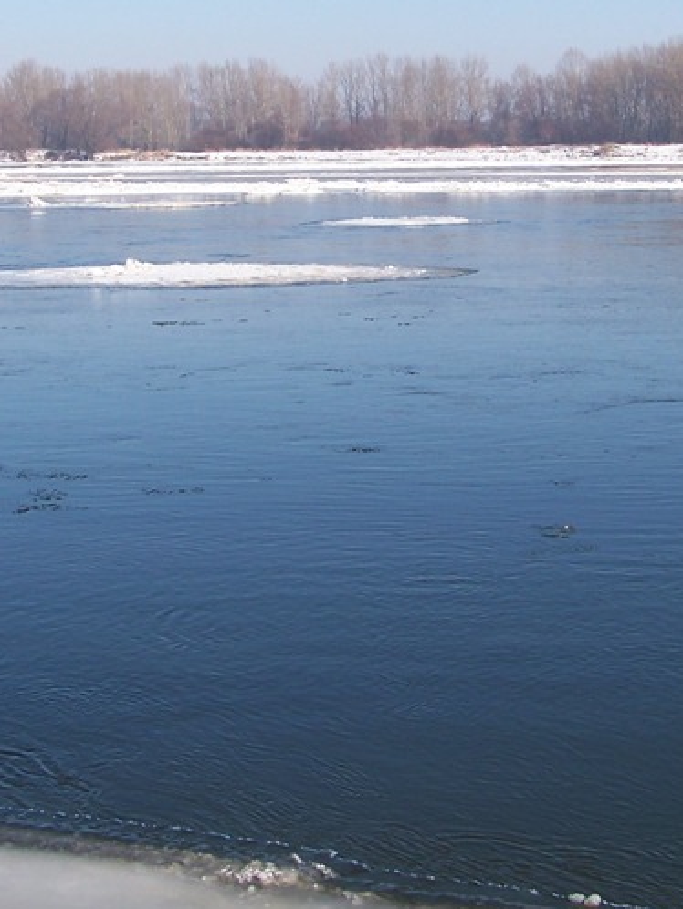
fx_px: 1945
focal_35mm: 74
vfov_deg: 26.2
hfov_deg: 19.9
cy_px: 336
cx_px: 321
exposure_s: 1/500
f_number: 4
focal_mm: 5.85
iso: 64
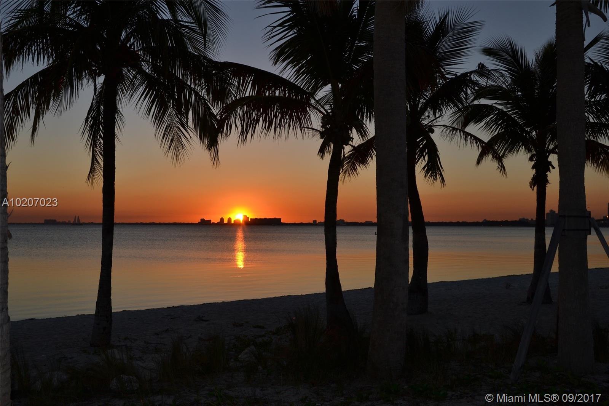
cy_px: 203
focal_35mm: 36
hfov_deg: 53.1
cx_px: 304
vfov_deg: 36.9
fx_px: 609
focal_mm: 24
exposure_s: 1/200
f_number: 10
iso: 100
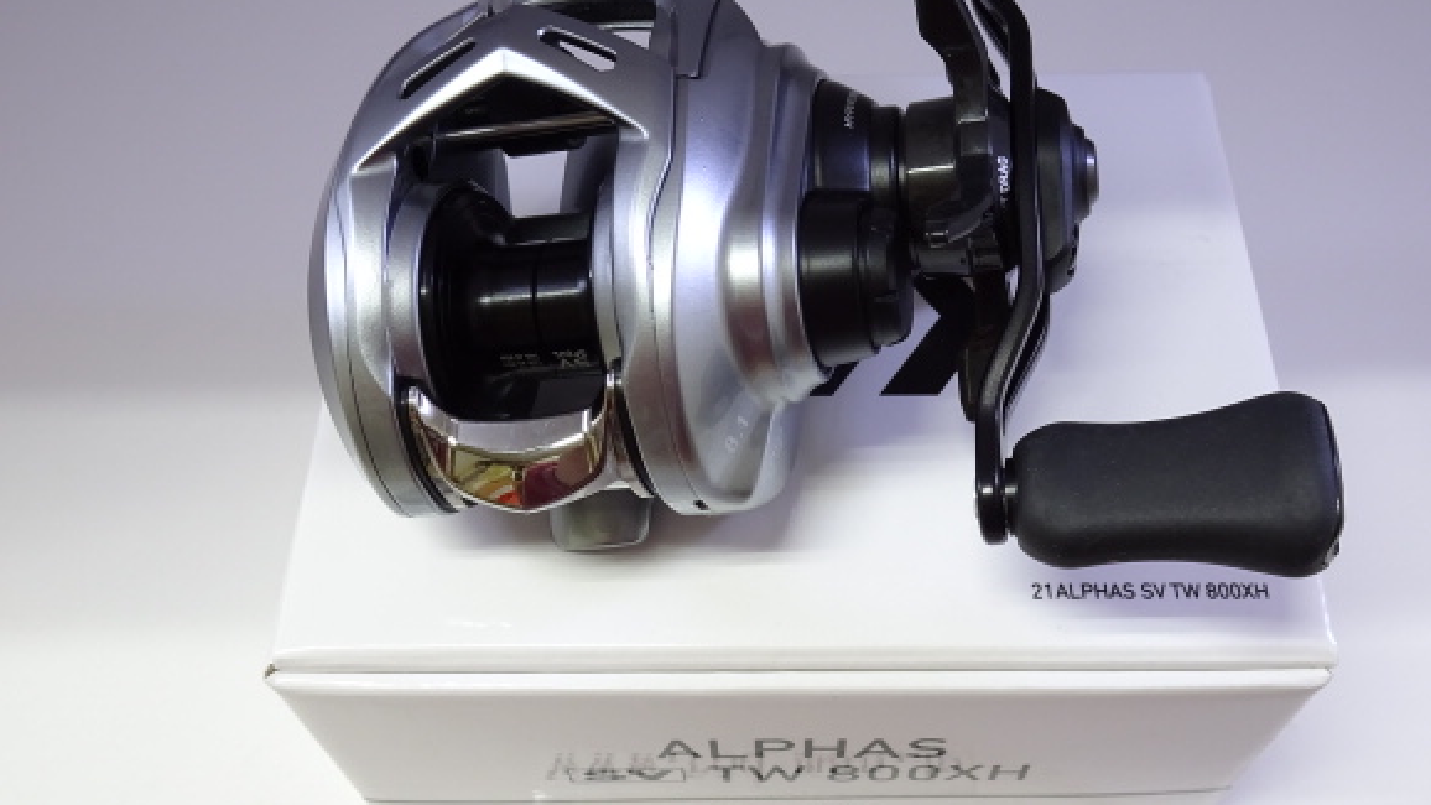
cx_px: 790
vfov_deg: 33.7
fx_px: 1328
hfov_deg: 56.5
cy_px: 384
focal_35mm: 35
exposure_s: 1/30
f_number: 3.5
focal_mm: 4.92
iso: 400
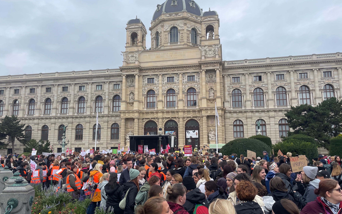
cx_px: 169
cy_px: 104
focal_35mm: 29
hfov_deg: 64.6
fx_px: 270
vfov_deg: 43.1
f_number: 1.6
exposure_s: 1/2681
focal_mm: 4.2
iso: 32
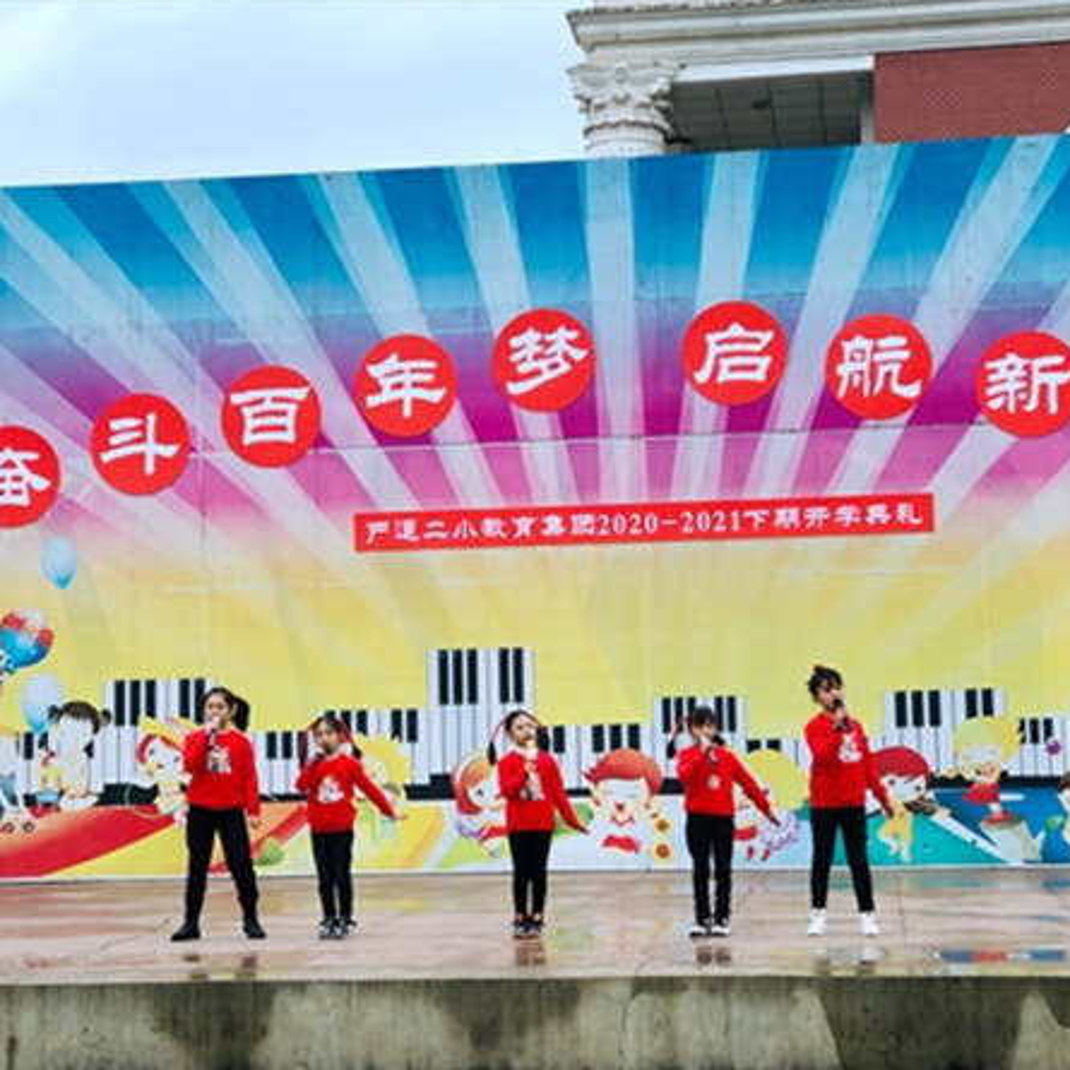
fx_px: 2378
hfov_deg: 25.4
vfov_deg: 25.4
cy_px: 534
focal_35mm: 68
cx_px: 567
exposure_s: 1/121
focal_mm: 6.6
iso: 40
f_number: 2.8
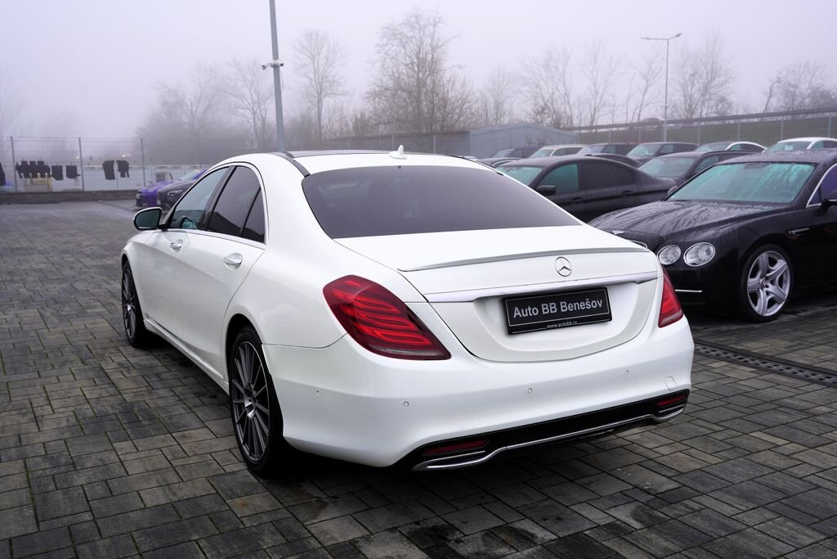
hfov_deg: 57.2
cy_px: 280
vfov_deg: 40.0
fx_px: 767
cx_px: 418
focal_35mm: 33
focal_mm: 33
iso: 100
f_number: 5.6
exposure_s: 1/100
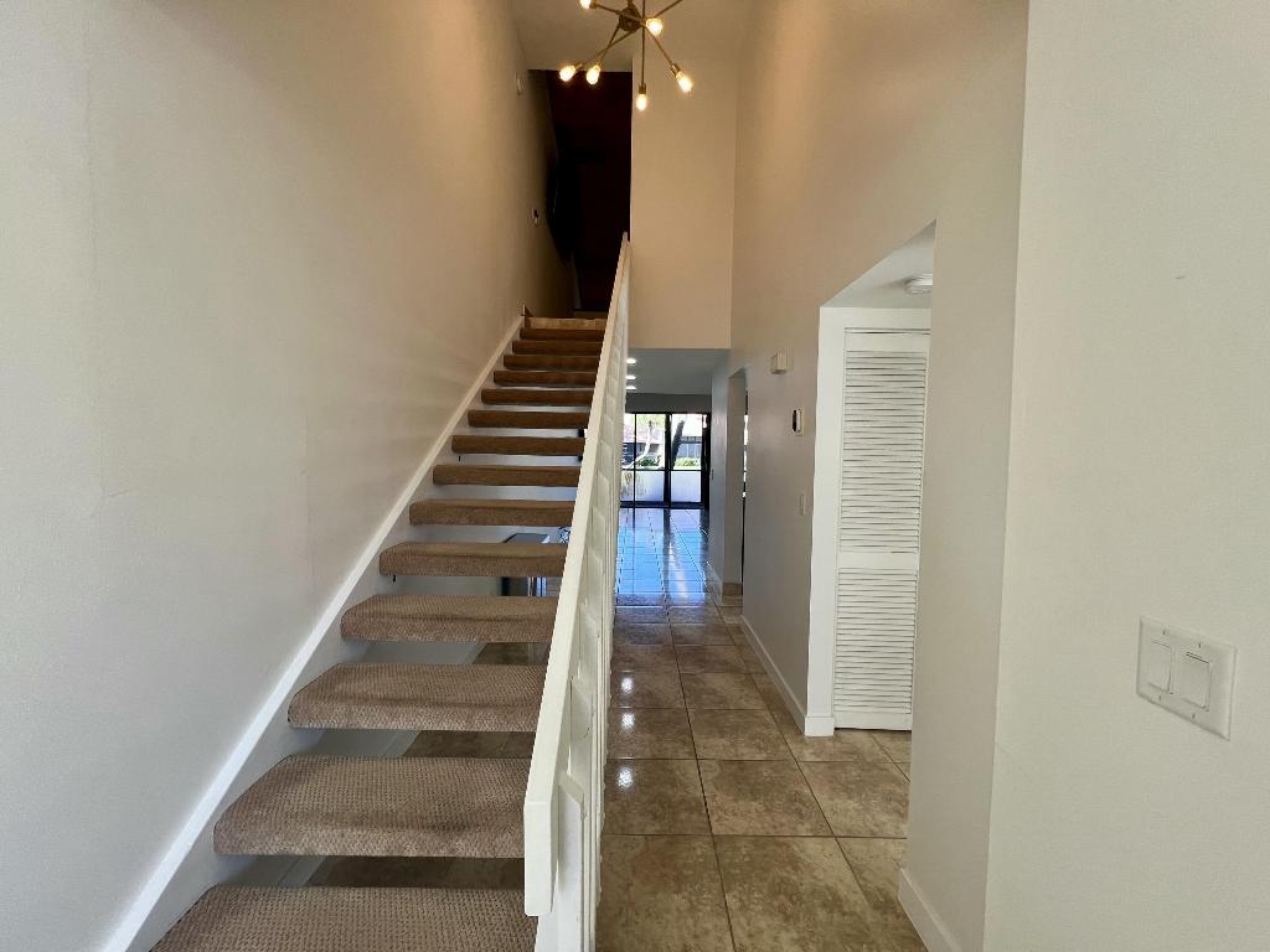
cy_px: 476
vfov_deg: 89.9
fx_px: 477
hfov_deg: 106.2
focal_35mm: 13
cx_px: 635
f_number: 1.8
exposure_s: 1/120
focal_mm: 1.57
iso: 64
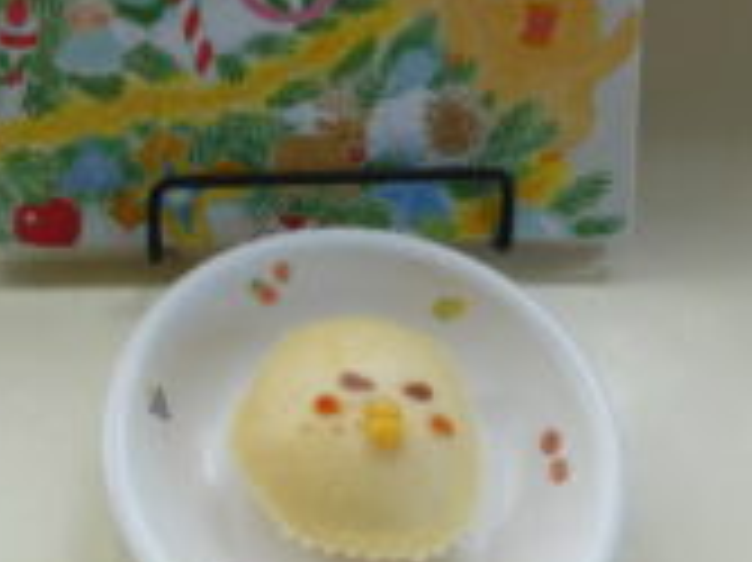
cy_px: 110
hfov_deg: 41.7
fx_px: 977
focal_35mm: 45
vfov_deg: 31.3
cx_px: 268
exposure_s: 1/60
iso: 400
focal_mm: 3.6
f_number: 7.1
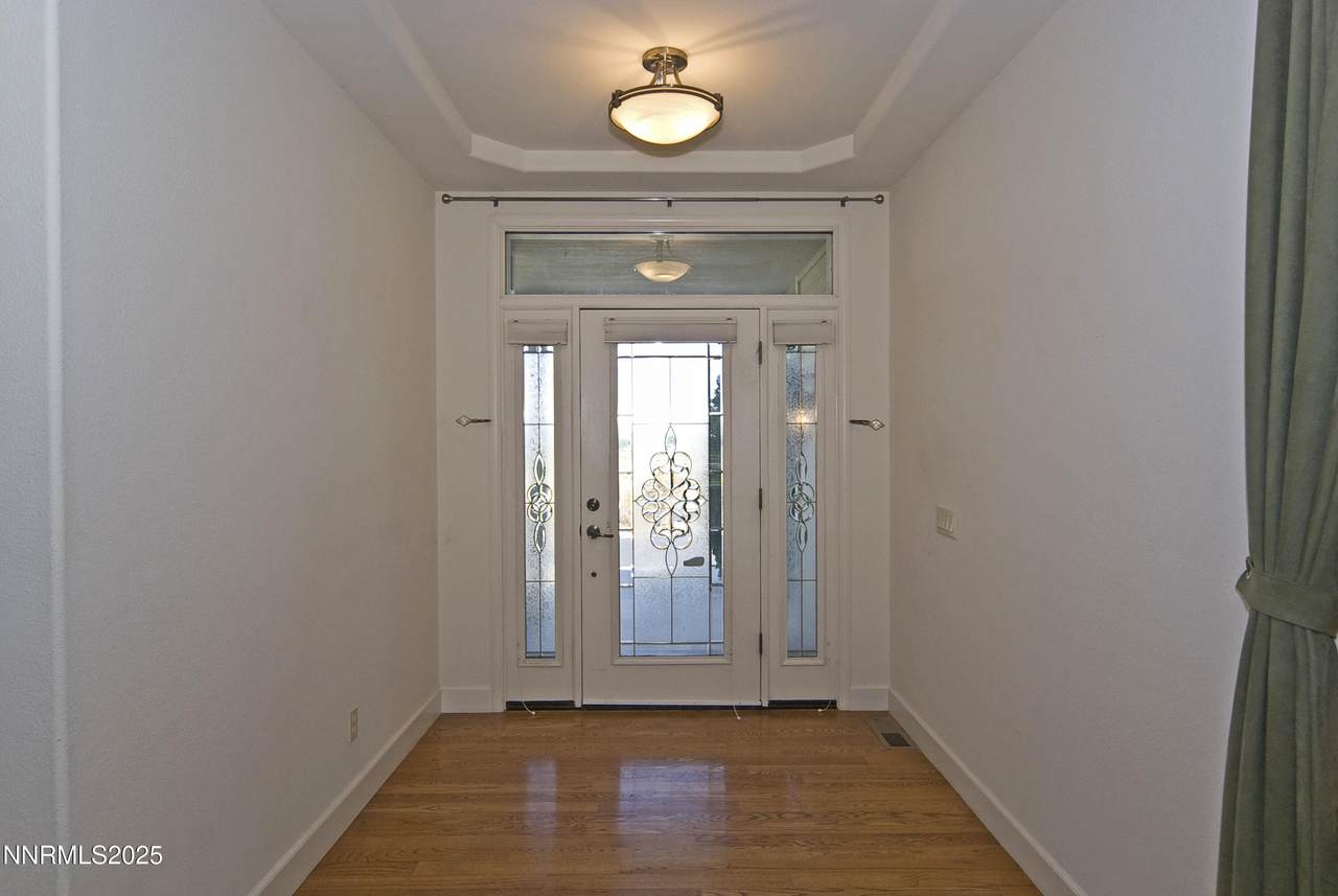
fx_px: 781
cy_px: 448
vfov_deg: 59.6
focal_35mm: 21
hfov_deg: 81.1
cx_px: 669
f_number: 8
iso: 400
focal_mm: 14
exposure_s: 1/160
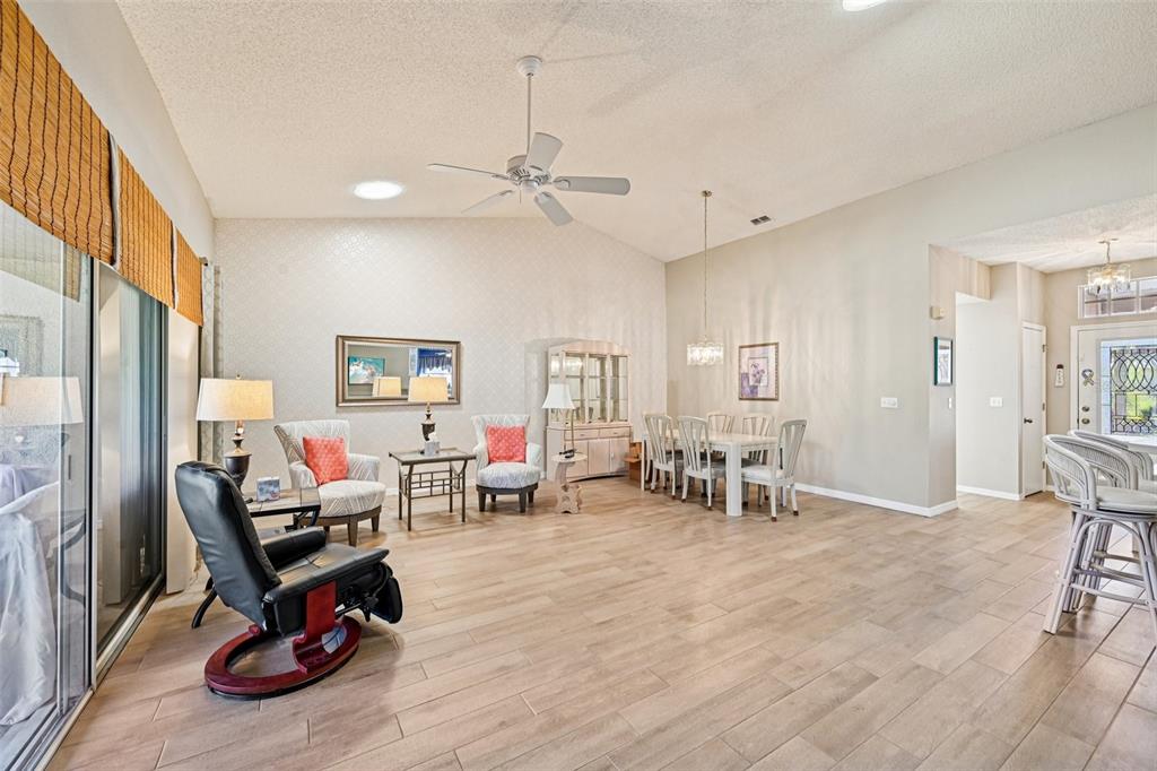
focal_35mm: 14
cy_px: 386
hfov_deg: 104.3
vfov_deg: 81.2
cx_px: 578
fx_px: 450
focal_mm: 14
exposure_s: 1/8
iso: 400
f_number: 8
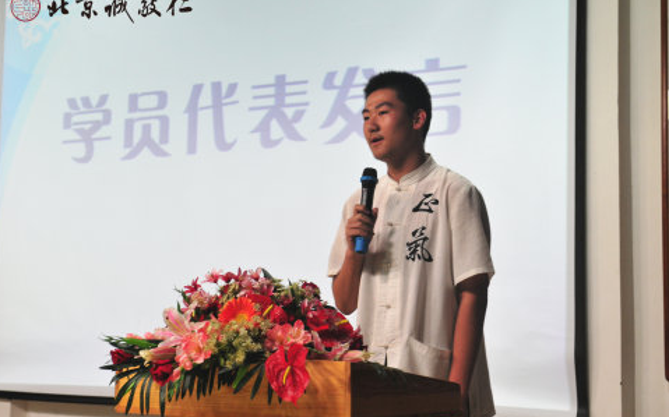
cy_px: 200
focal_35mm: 75
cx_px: 335
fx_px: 1367
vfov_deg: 17.4
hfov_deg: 27.5
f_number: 4
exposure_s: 1/60
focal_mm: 48
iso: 500
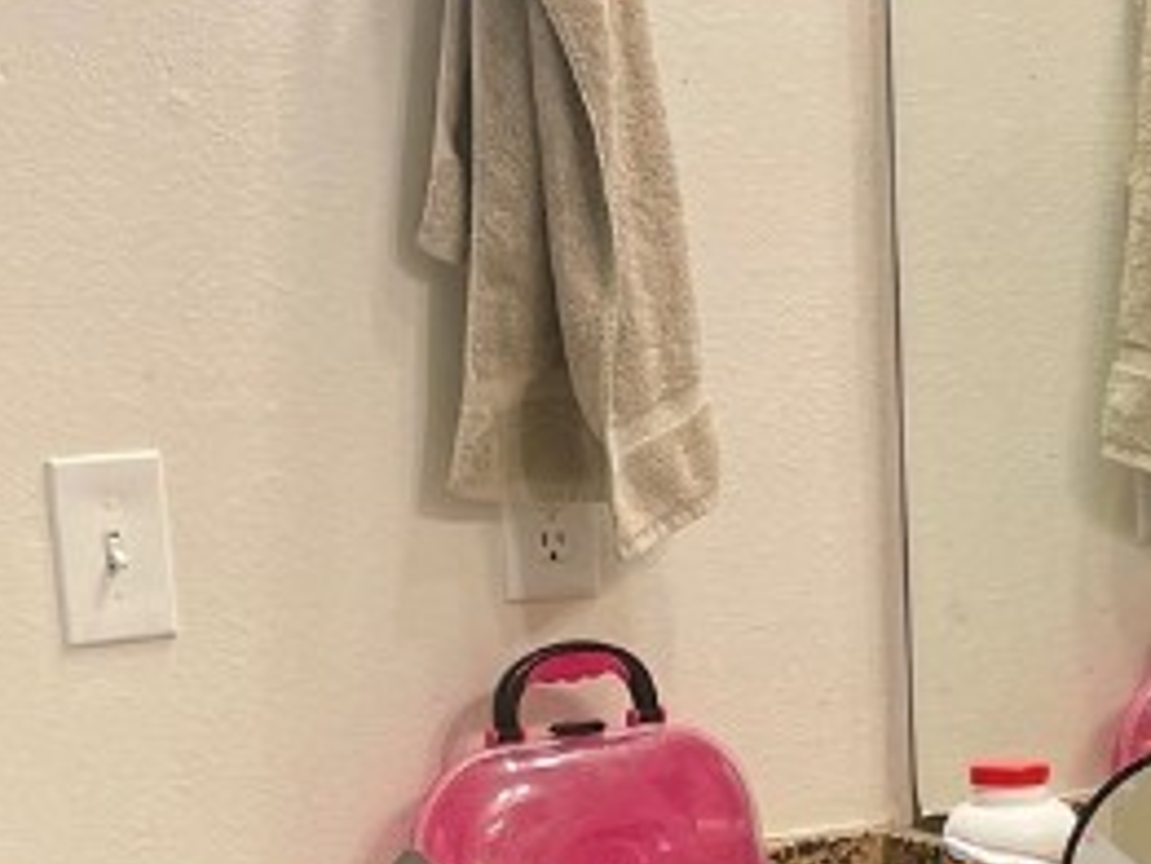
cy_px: 926
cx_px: 811
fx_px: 3393
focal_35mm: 102
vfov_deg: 14.2
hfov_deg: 19.2
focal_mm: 4.2
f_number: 1.6
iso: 100
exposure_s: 1/120
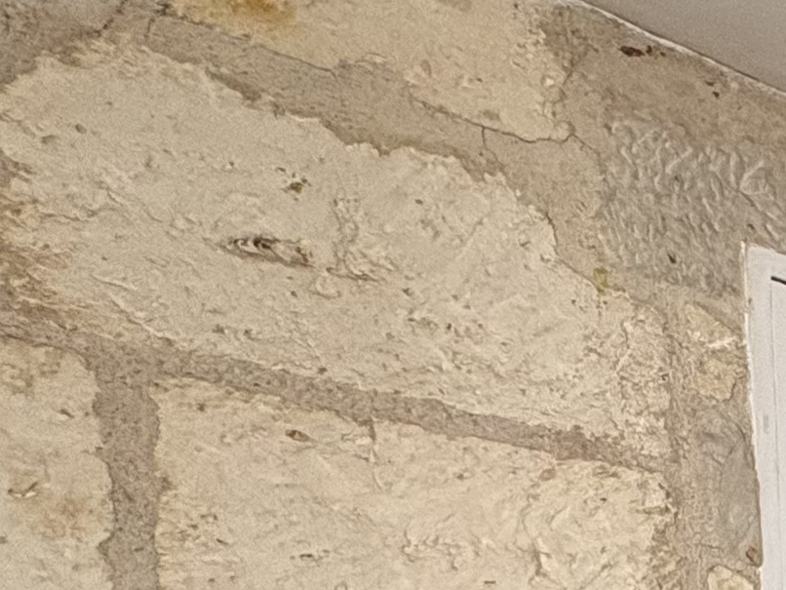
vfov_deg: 18.6
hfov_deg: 18.1
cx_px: 1601
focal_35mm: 70
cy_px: 887
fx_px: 1590
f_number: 2.2
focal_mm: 2.22
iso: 200
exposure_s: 1/60
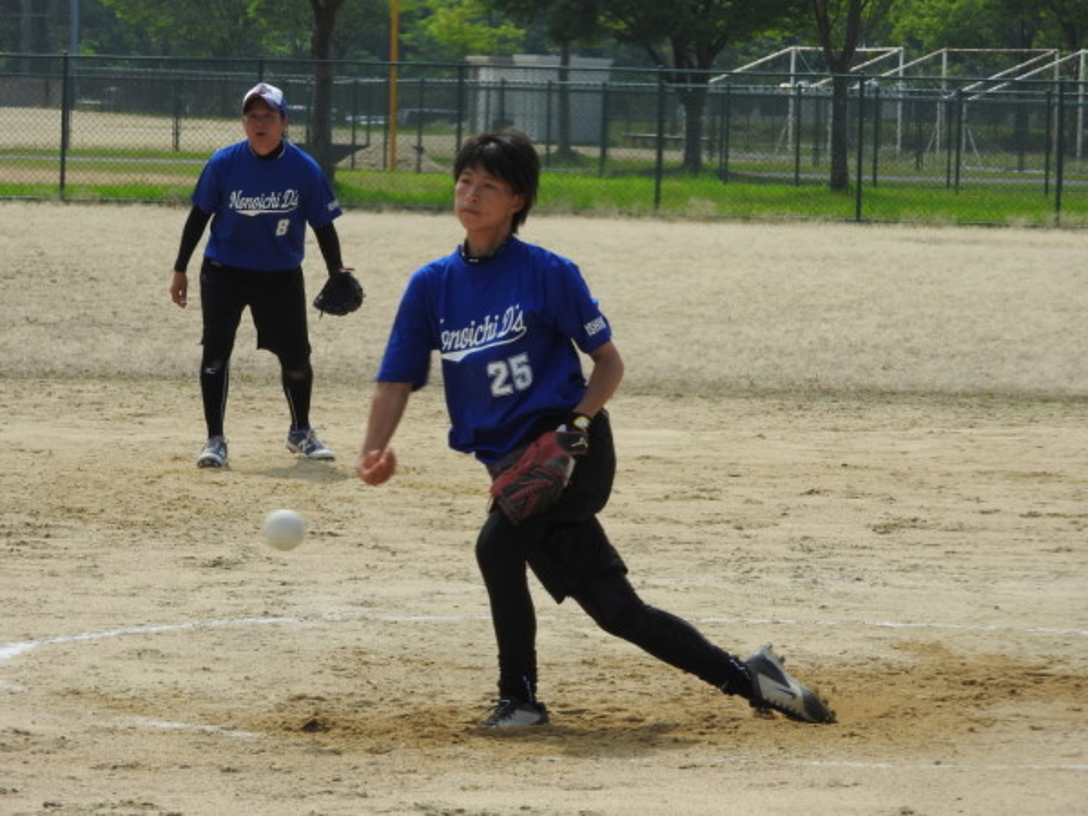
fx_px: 7858
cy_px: 408
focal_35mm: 250
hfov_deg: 7.9
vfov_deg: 5.9
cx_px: 544
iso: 100
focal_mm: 44.8
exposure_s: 1/640
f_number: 5.5
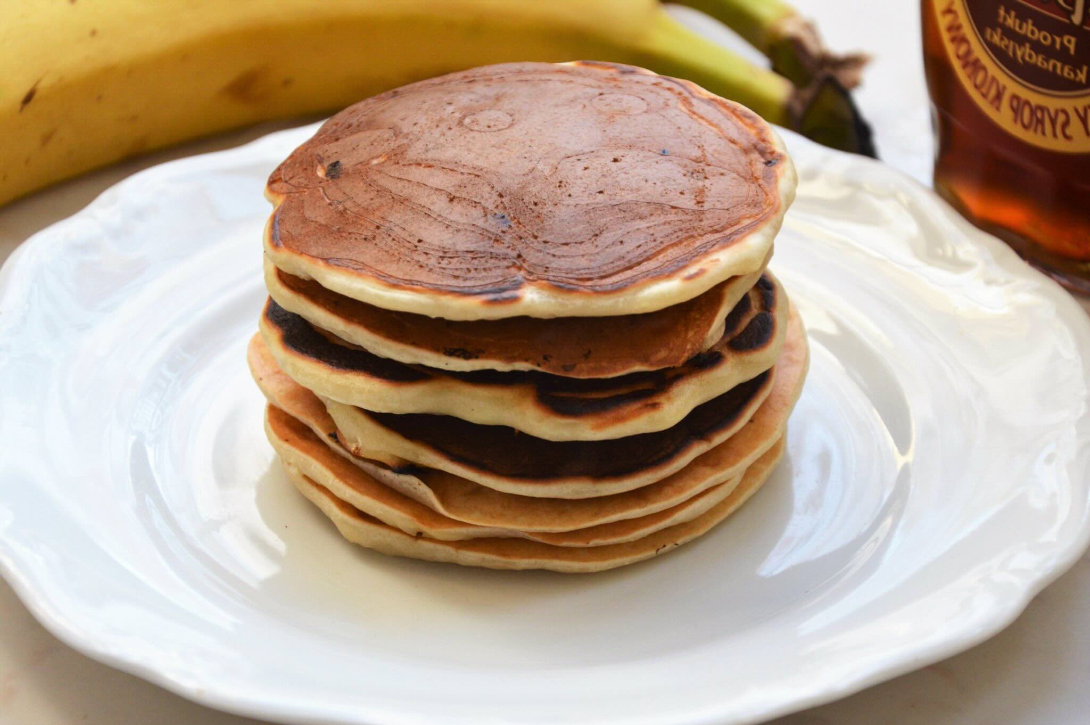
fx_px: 4084
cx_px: 545
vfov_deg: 10.1
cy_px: 362
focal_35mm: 135
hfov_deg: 15.2
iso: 500
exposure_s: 1/125
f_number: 5.6
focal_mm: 90
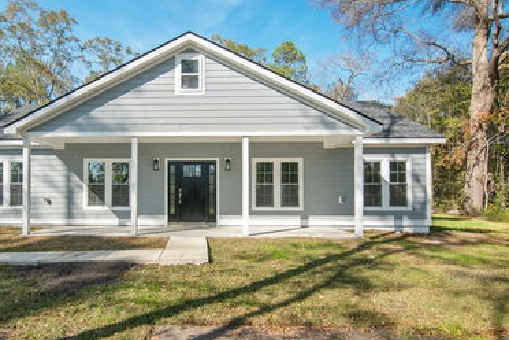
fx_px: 321
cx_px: 194
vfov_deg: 55.7
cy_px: 186
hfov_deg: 75.7
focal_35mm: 23
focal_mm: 11
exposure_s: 1/40
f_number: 7.1
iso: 100
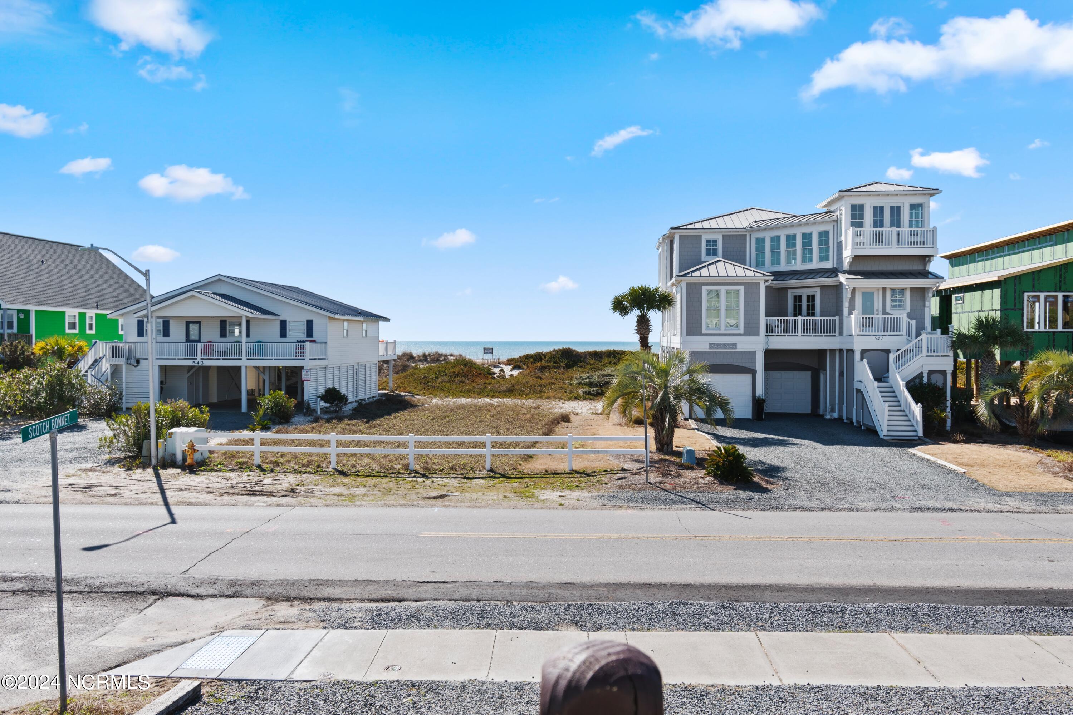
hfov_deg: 61.9
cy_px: 358
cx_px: 536
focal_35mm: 30
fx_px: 894
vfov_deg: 43.6
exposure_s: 1/160
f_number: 6.3
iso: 100
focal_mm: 20
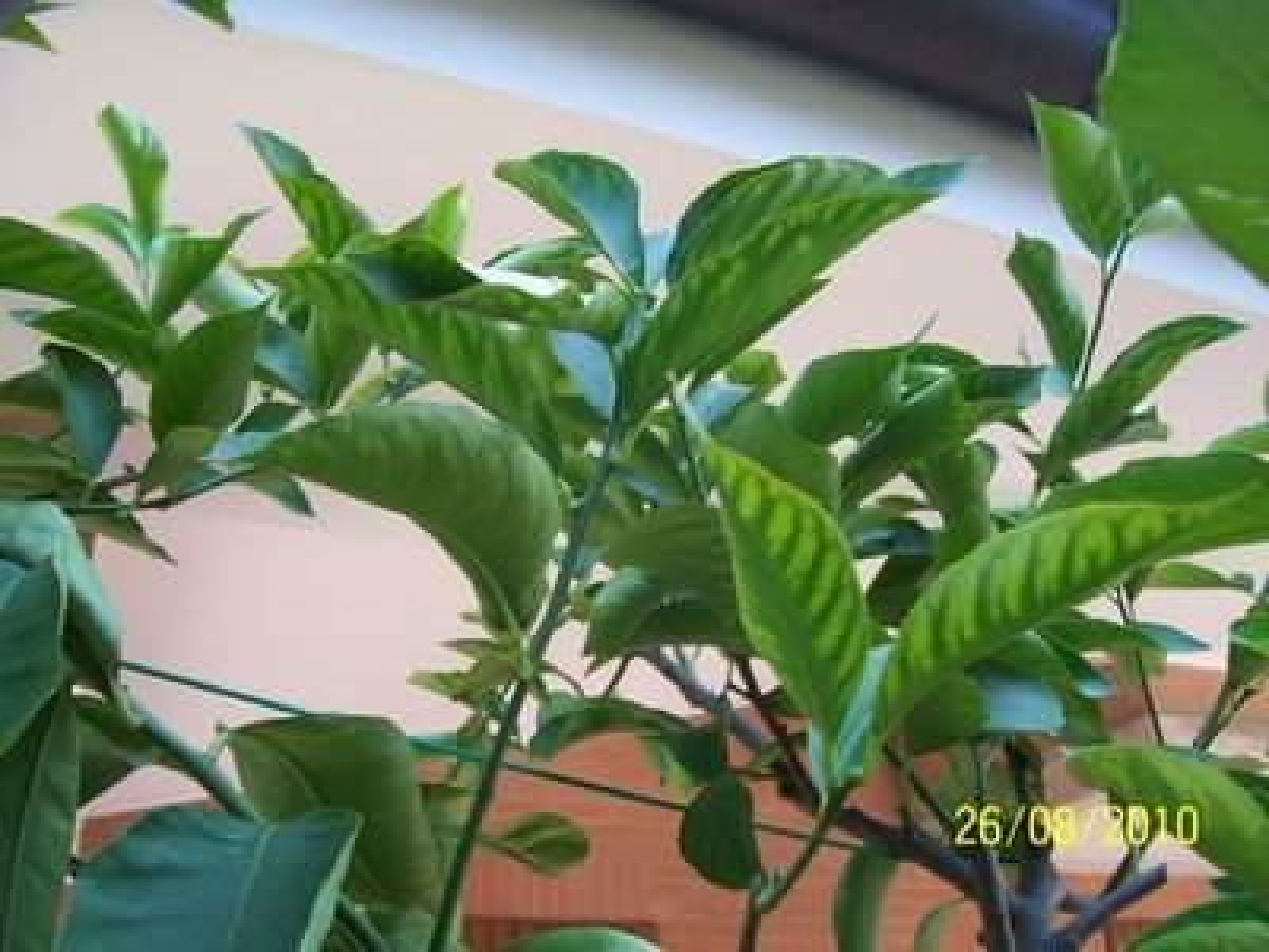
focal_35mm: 34
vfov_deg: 41.8
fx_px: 1246
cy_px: 476
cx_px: 634
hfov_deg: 54.0
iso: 80
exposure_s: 1/180
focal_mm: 5.6
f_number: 2.7
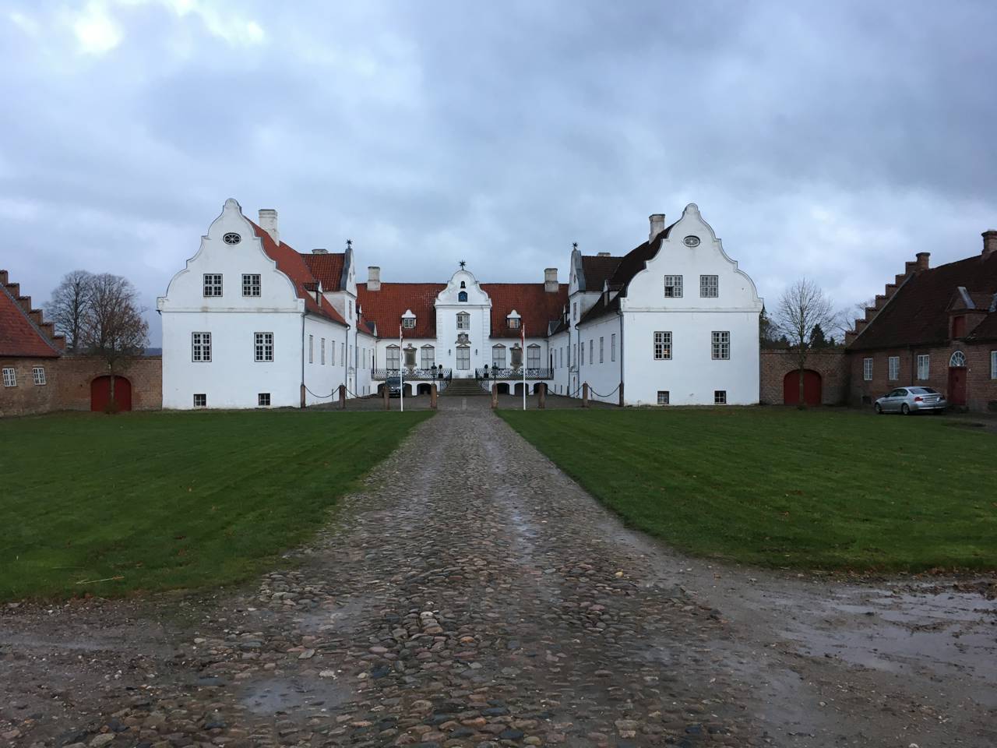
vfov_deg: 48.2
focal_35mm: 29
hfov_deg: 61.7
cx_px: 498
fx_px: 835
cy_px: 374
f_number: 2.2
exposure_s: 1/33
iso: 64
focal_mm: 4.15
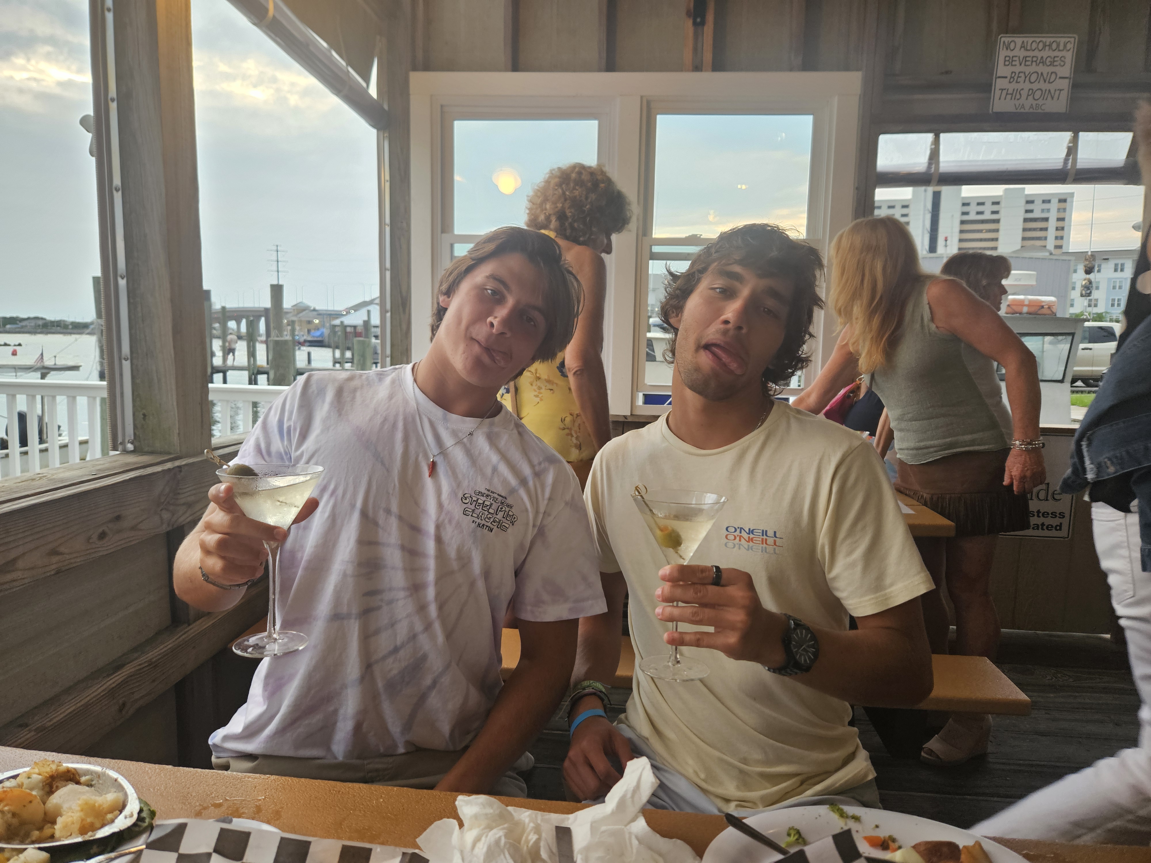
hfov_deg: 73.9
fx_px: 765
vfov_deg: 58.9
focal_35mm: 23
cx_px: 576
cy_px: 432
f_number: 1.8
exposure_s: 1/120
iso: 200
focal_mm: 5.4
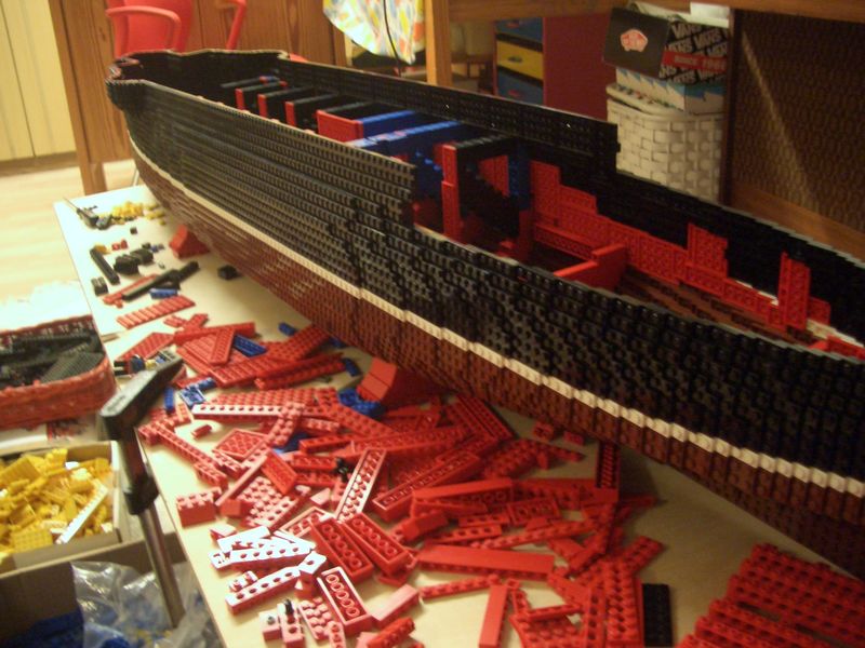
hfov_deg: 52.6
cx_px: 432
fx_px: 875
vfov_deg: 40.7
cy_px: 324
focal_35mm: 35
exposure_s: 1/8
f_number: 2.6
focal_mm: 5.8
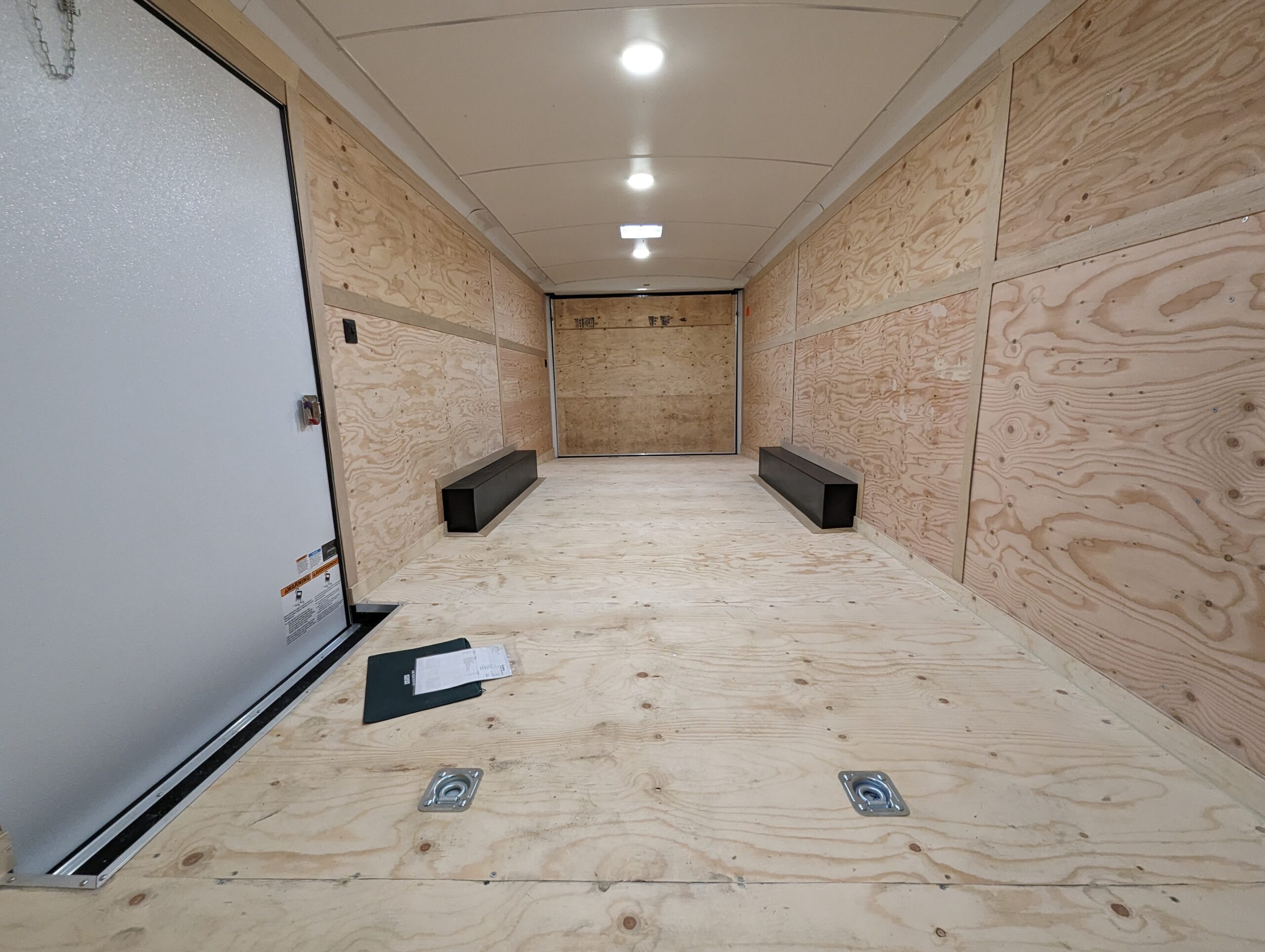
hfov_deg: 106.1
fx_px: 476
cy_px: 476
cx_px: 632
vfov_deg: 90.1
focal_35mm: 13
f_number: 2.2
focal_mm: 1.95
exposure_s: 1/23.8
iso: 280
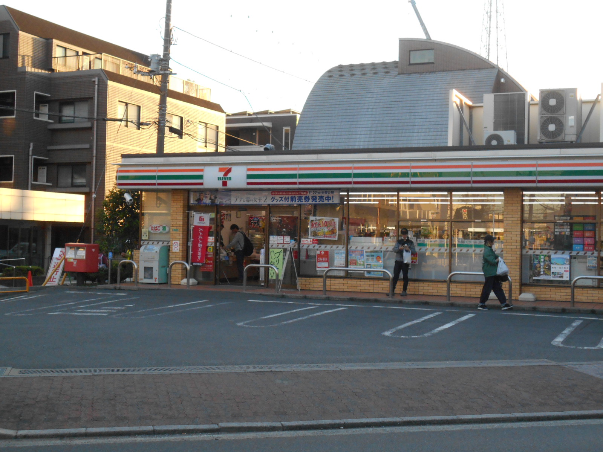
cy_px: 226
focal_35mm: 50
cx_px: 302
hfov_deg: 38.2
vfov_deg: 29.1
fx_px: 871
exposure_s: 1/250
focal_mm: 8.8
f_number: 4.5
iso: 280
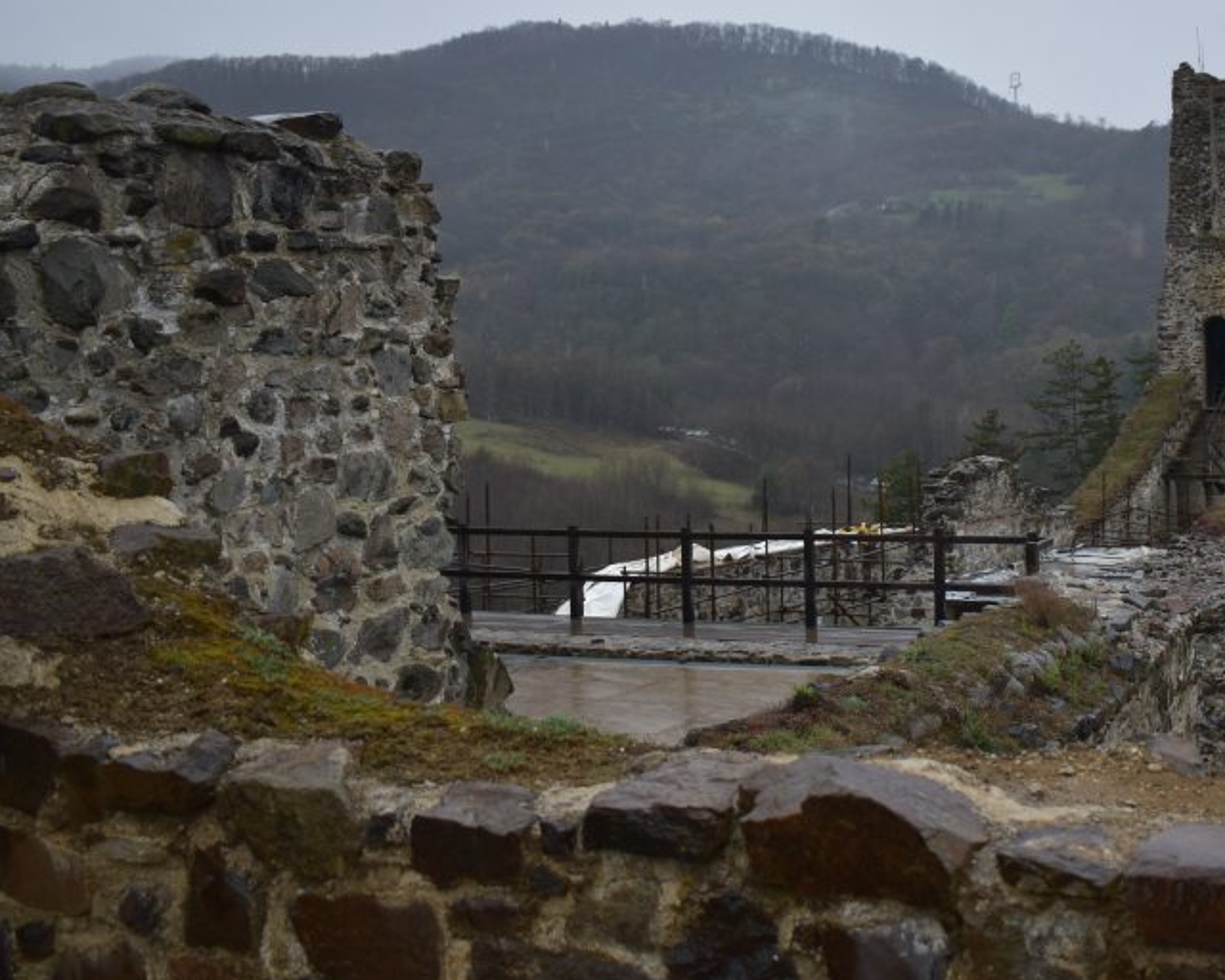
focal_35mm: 44
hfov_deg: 41.3
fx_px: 1595
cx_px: 848
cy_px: 421
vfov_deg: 34.1
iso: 180
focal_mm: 20
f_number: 3.8
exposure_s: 1/500
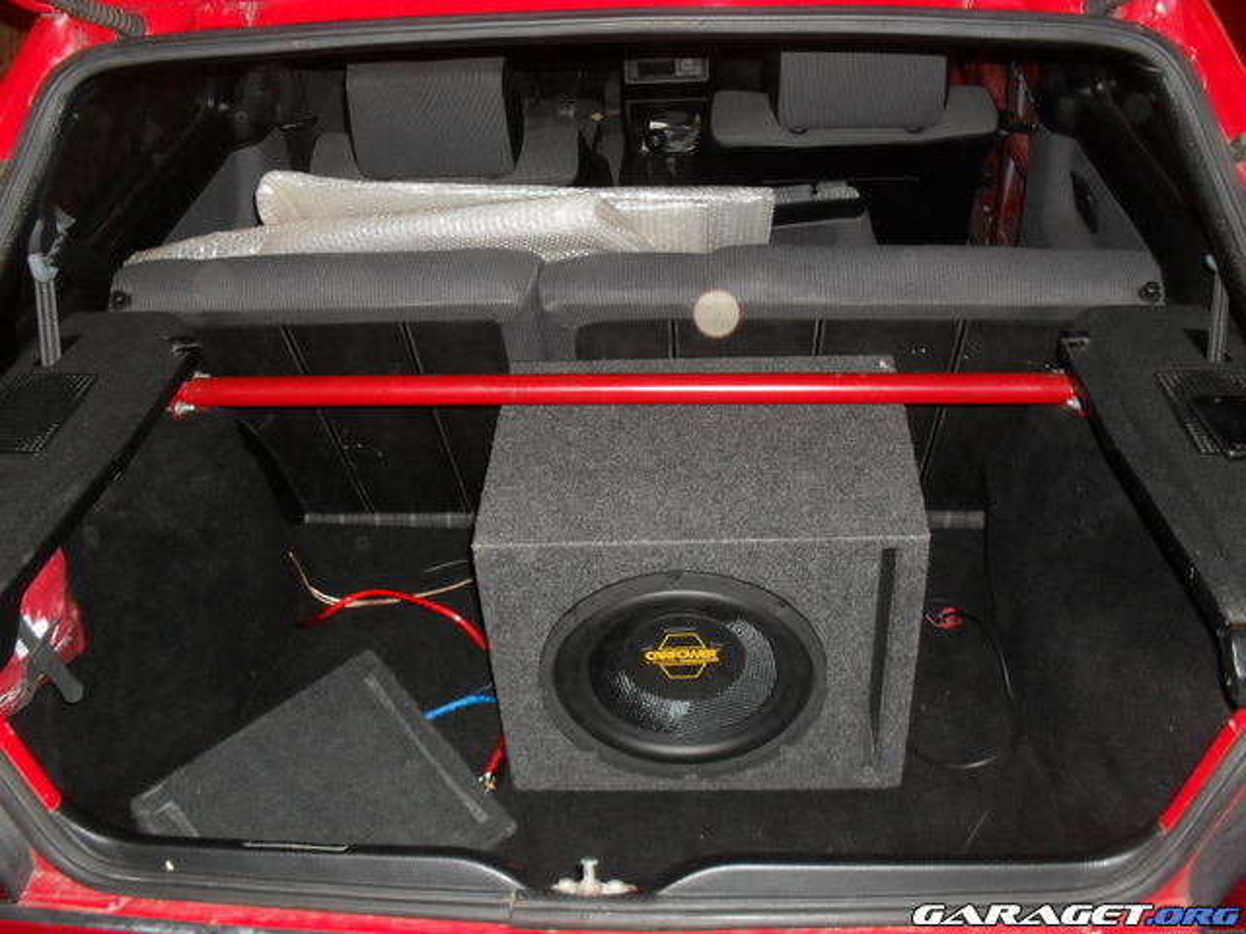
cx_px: 623
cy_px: 467
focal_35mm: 35
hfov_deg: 52.6
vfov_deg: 40.7
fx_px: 1260
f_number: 3.2
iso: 200
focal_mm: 6.3
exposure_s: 1/45
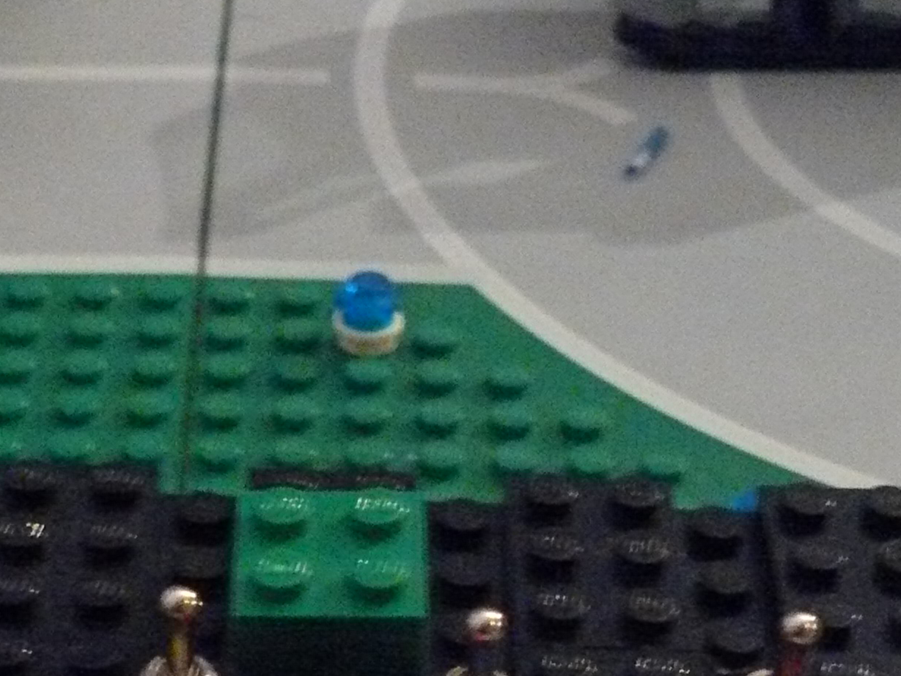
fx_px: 2343
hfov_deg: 21.7
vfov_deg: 16.0
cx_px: 356
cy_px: 730
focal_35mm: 90
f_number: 2.8
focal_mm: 6
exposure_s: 1/8
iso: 800
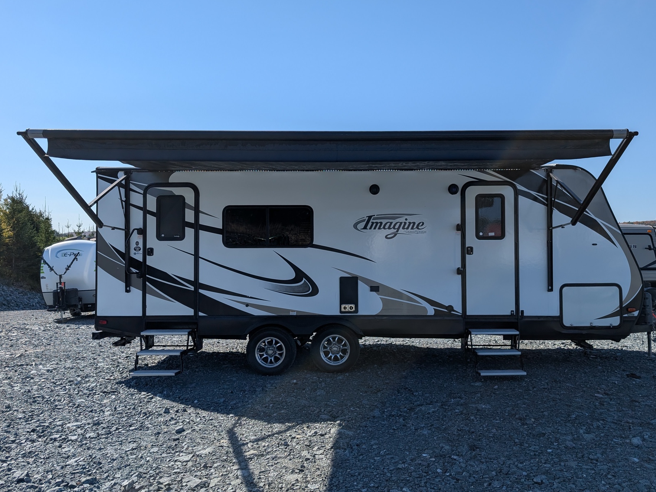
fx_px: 512
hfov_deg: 65.2
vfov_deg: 51.3
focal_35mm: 27
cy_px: 254
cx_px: 361
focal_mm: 6.9
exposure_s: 1/1541
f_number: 1.68
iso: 19
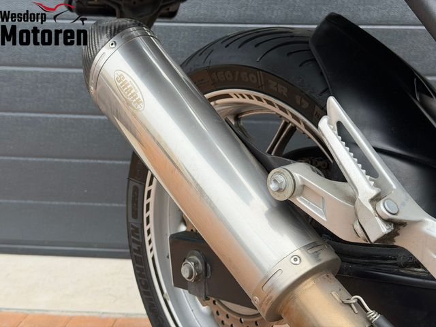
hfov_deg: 39.7
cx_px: 218
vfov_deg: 30.3
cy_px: 164
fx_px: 605
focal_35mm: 48
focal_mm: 6.76
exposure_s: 1/928
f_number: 1.78
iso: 64
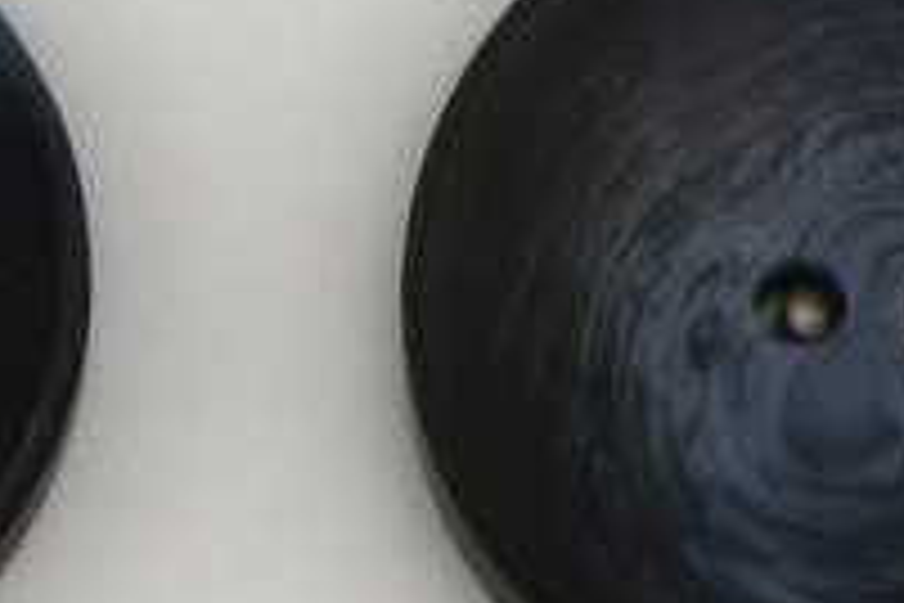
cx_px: 292
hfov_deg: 5.6
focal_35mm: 370
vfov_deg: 3.7
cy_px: -230
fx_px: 9297
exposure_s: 1/500
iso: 200
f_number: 9
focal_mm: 55
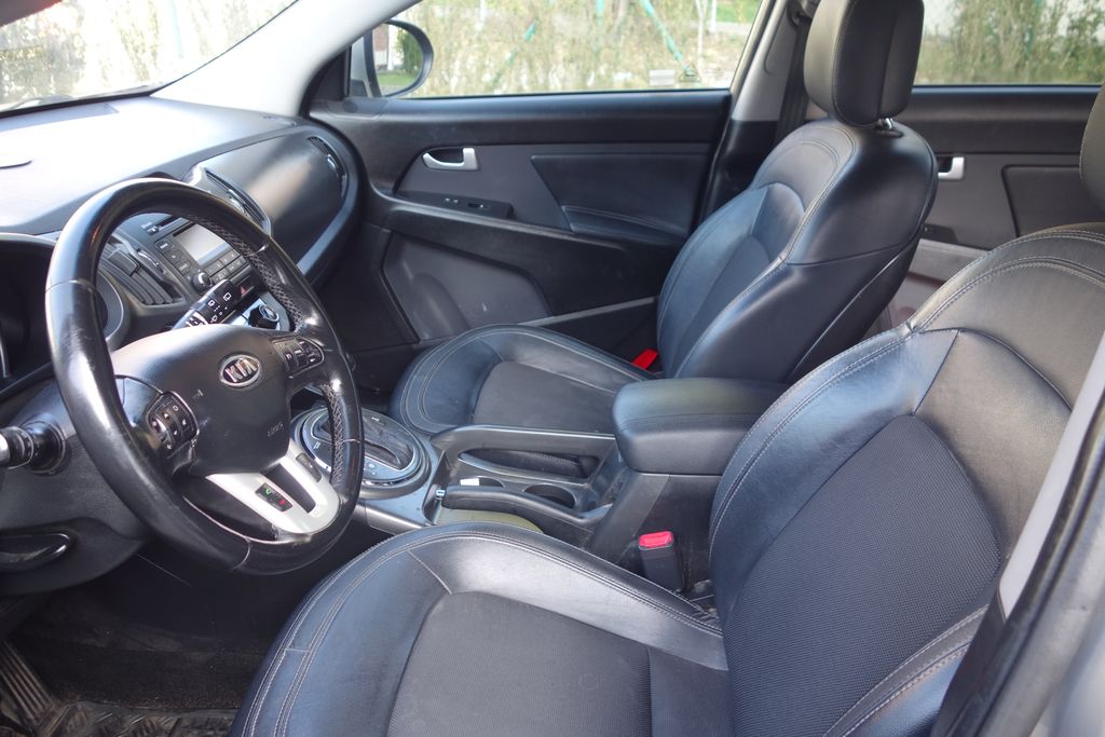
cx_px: 552
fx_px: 860
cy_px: 368
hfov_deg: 65.5
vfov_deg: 46.4
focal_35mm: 28
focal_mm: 10.4
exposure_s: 1/40
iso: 125
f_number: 2.8
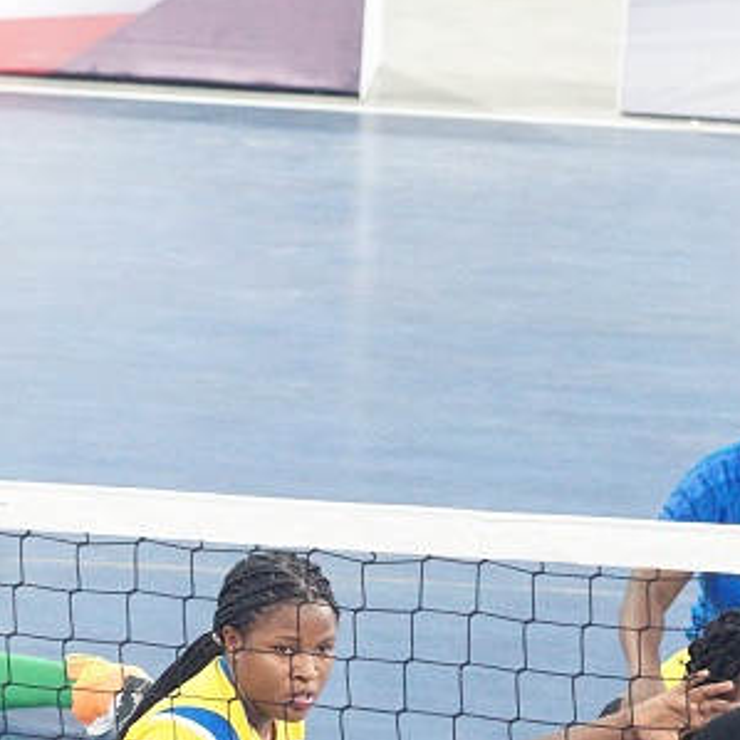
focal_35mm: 443
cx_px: 176
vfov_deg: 4.0
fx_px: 10714
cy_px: 645
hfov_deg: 4.0
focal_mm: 130
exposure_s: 1/640
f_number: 4
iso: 5000
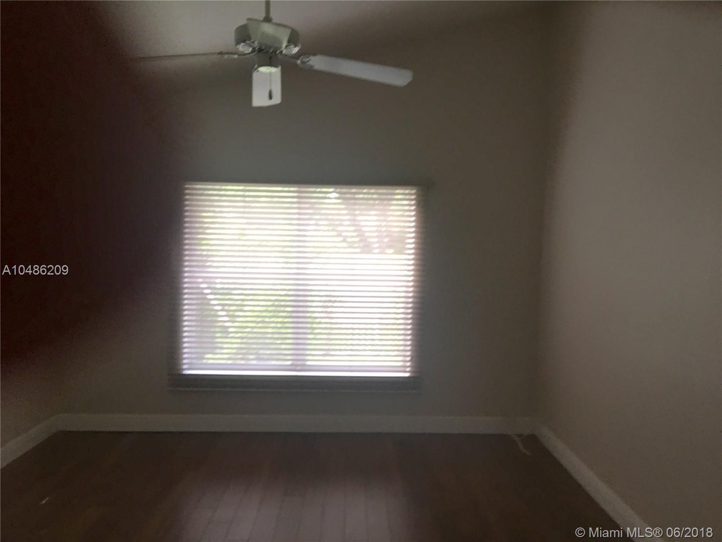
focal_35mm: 29
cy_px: 271
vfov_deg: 48.2
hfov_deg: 61.7
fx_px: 605
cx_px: 361
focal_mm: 4.15
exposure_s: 1/15
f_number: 2.2
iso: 40
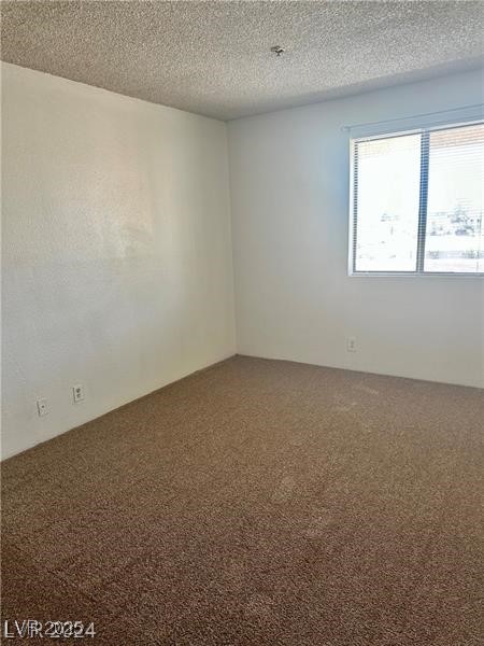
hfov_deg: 56.8
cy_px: 323
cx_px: 242
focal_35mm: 24
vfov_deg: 71.6
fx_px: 447
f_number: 1.78
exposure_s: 1/121
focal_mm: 6.86
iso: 125
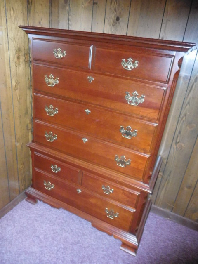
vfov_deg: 69.4
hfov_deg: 54.9
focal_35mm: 25
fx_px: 191
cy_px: 132
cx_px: 99
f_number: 3.4
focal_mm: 4.5
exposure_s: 1/30
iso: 1600
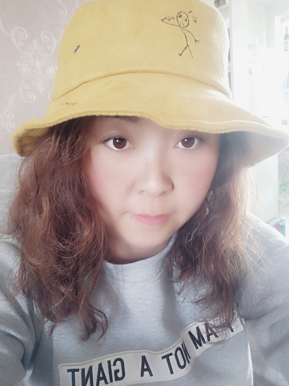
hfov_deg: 56.7
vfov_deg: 71.6
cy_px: 199
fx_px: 267
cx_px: 132
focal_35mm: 24
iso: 800
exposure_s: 1/25
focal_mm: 3.86
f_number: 2
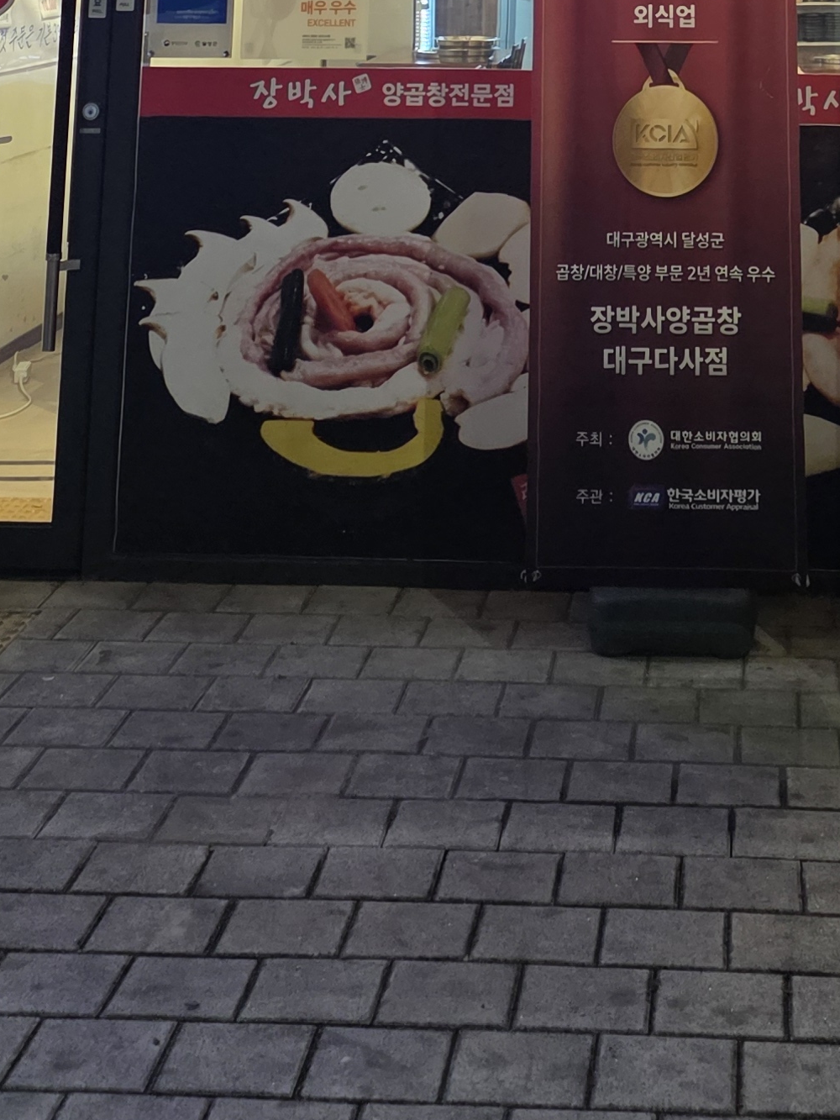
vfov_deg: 23.7
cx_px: 619
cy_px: -455
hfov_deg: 21.2
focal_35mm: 69
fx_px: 2232
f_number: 1.7
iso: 640
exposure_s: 1/120
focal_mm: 6.25
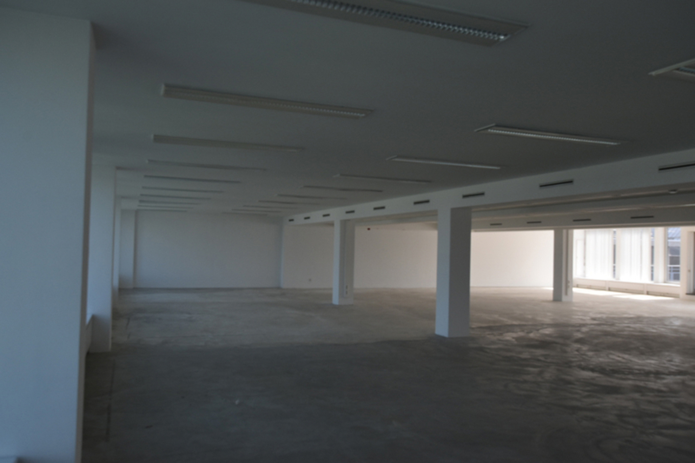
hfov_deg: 61.9
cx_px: 348
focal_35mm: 30
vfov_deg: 43.6
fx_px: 579
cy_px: 232
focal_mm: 20
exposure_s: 1/250
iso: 400
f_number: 8
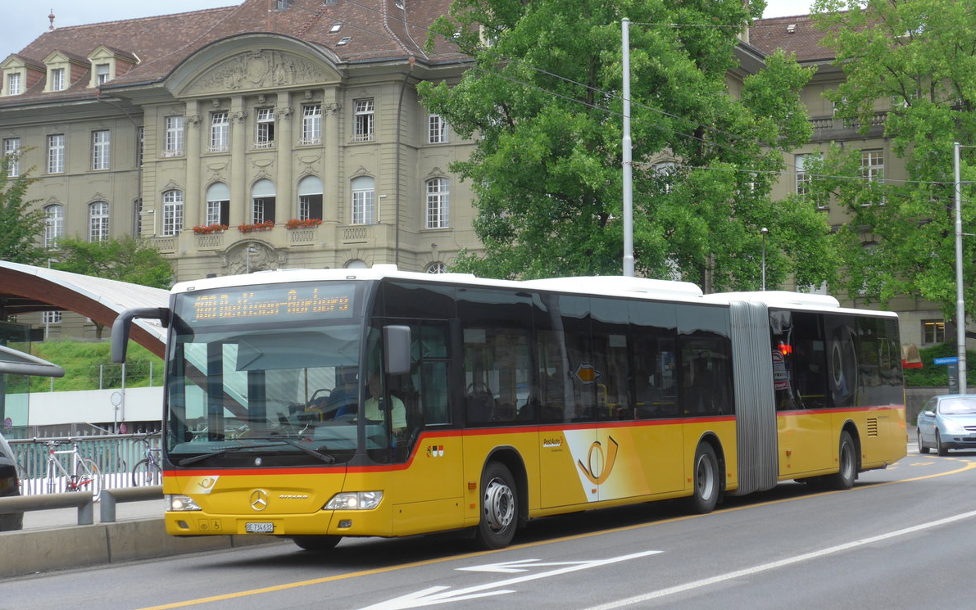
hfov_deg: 26.1
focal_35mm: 79
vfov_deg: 16.5
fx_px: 2102
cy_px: 271
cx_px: 488
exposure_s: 1/320
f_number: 4.2
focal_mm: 15
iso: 160
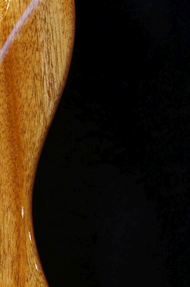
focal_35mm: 268
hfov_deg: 5.1
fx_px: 2124
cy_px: 290
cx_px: -129
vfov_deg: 7.7
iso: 100
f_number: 5.6
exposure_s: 1/5
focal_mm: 35
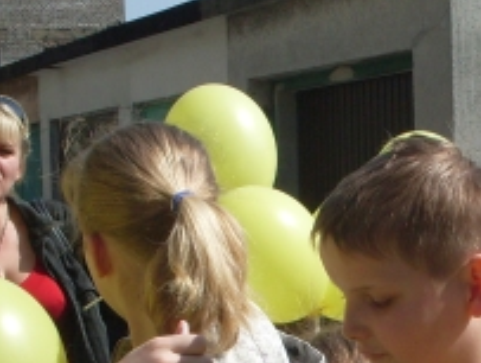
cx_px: 436
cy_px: 418
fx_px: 1378
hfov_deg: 19.4
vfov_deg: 14.6
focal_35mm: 99
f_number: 8.4
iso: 80
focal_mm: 6.3
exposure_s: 1/180
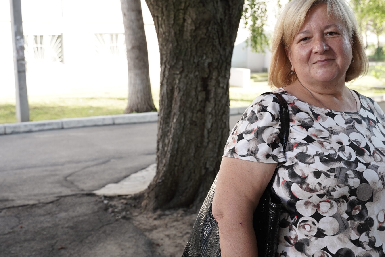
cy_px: 117
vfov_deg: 27.0
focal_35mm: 50
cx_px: 256
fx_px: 535
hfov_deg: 39.1
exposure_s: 1/125
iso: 400
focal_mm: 34
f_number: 5
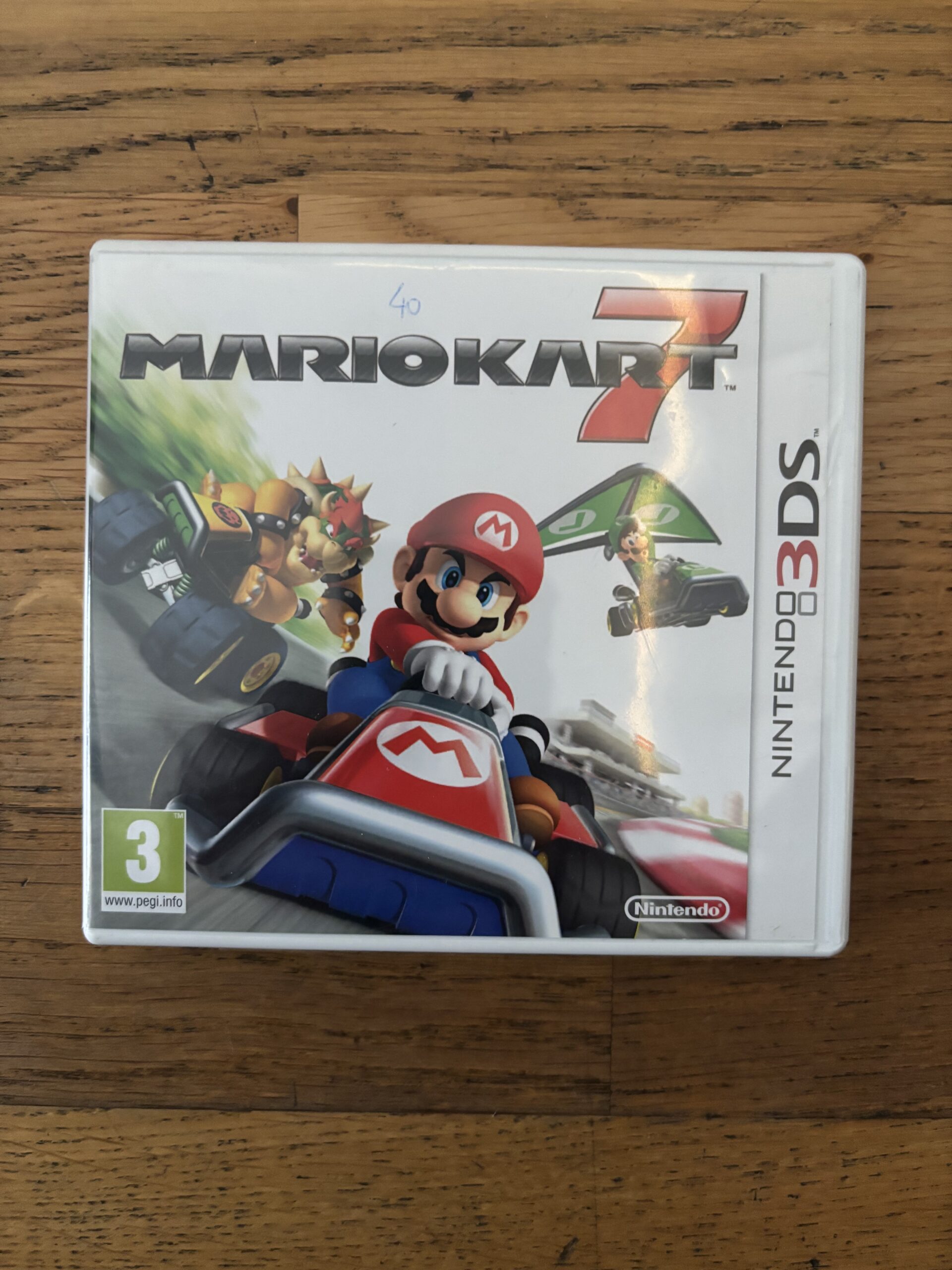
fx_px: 953
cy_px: 635
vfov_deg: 67.3
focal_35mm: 26
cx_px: 476
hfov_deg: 53.1
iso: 640
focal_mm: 5.96
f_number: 1.6
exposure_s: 1/40
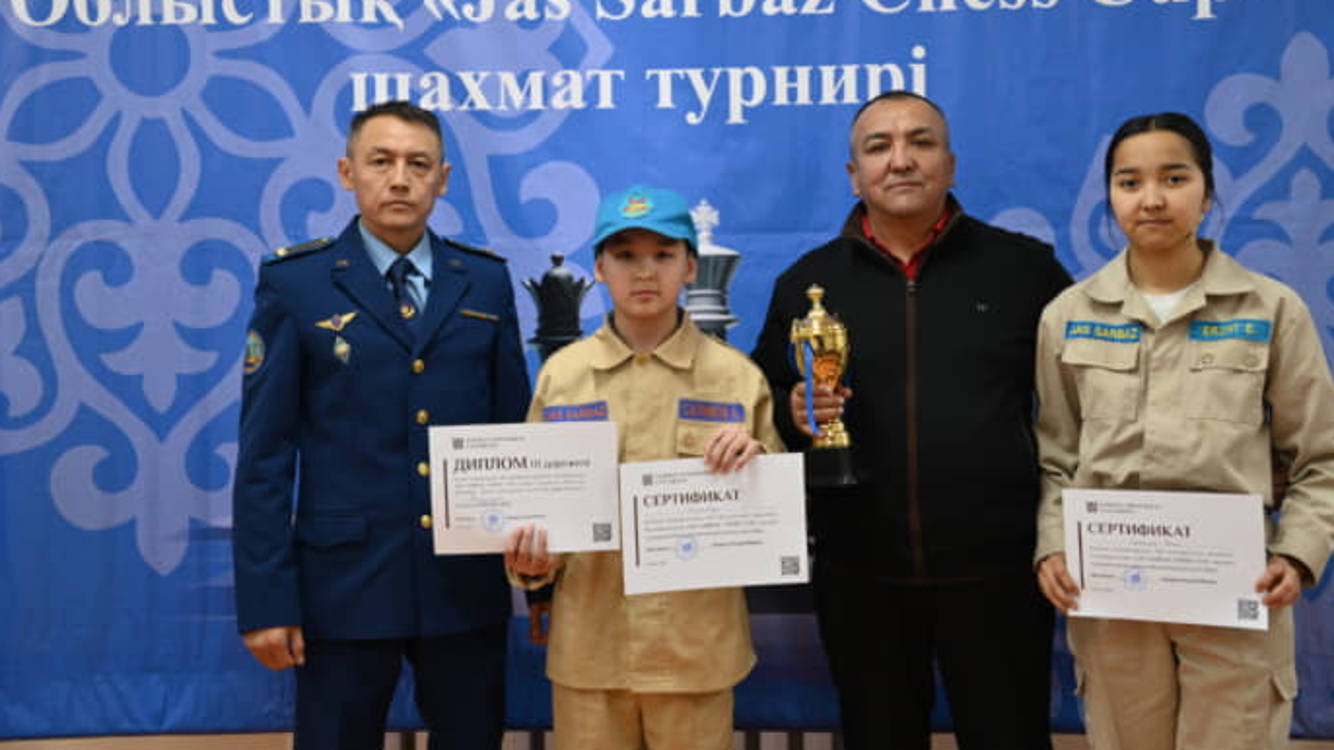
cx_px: 669
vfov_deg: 25.4
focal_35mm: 47
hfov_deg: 43.7
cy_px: 299
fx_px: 1663
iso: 3200
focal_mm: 44
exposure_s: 1/100
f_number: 4.2
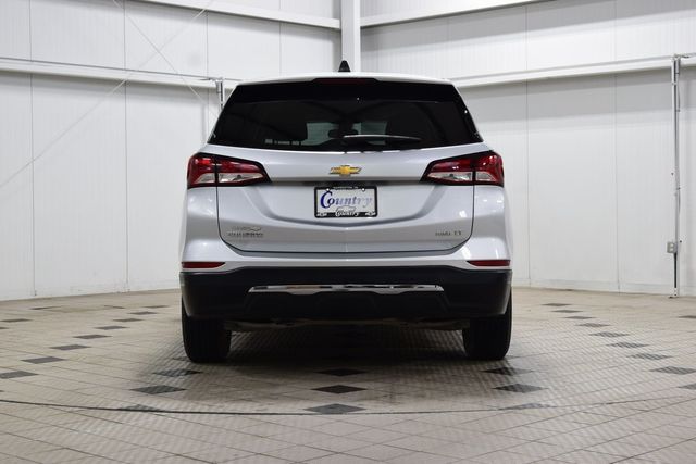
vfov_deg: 22.6
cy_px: 232
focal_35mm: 60
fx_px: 1160
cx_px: 348
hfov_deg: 33.4
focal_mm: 40
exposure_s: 1/15
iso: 400
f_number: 6.3
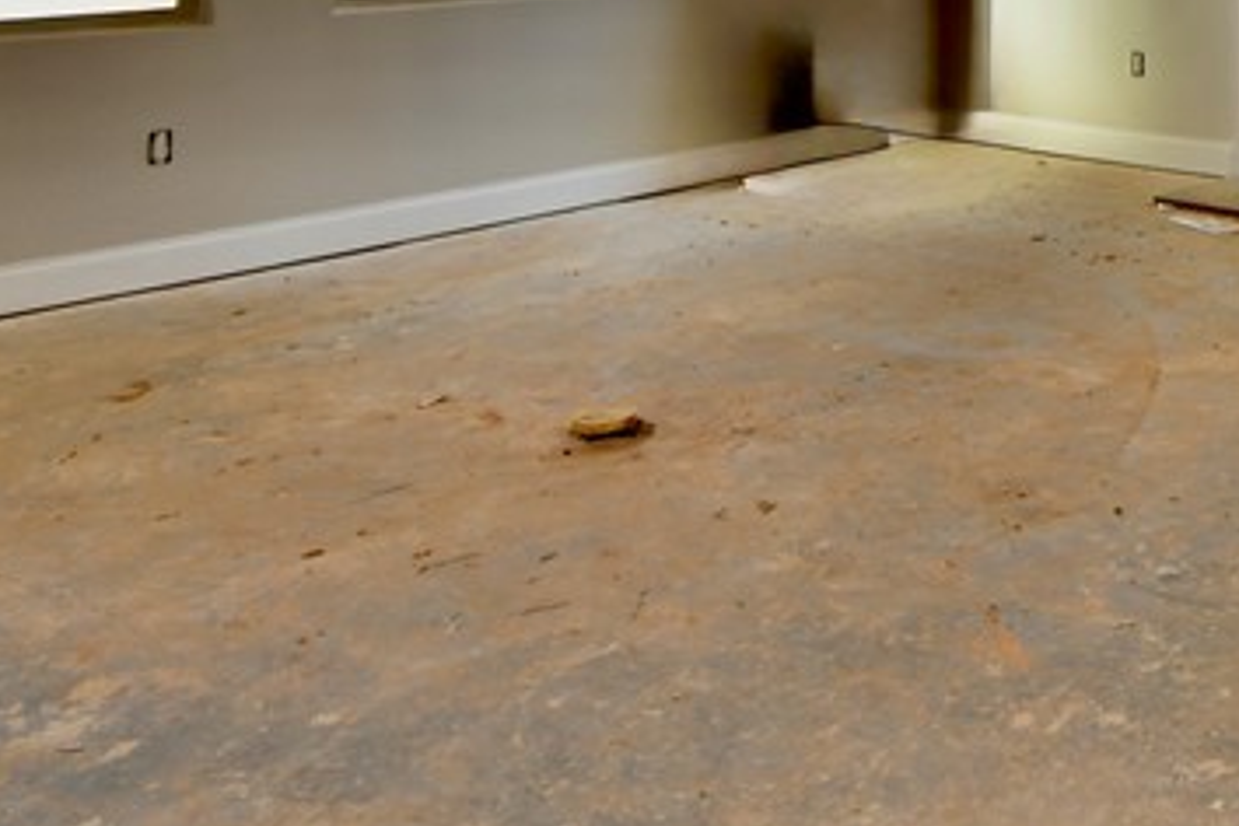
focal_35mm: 46
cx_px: 1418
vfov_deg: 25.2
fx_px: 1583
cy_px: -248
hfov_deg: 35.4
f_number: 4.5
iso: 200
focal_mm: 10
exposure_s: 1/80
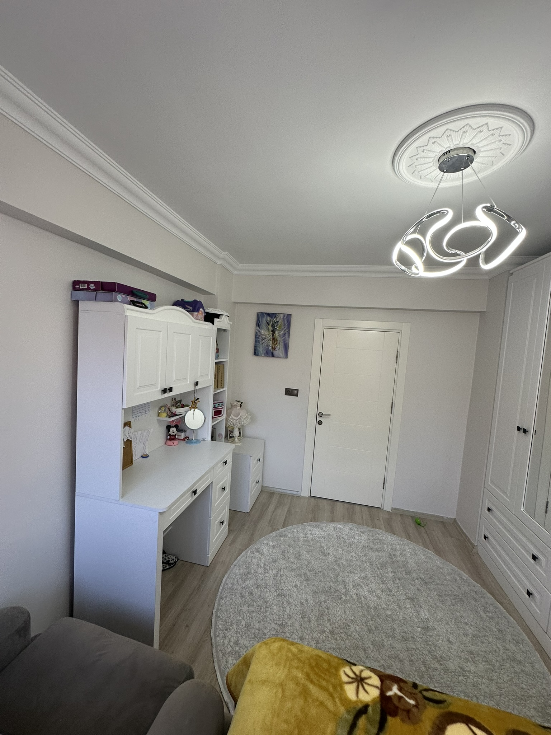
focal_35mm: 14
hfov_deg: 85.7
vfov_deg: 102.1
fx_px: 297
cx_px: 276
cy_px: 368
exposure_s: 1/100
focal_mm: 2.22
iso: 80
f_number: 2.2
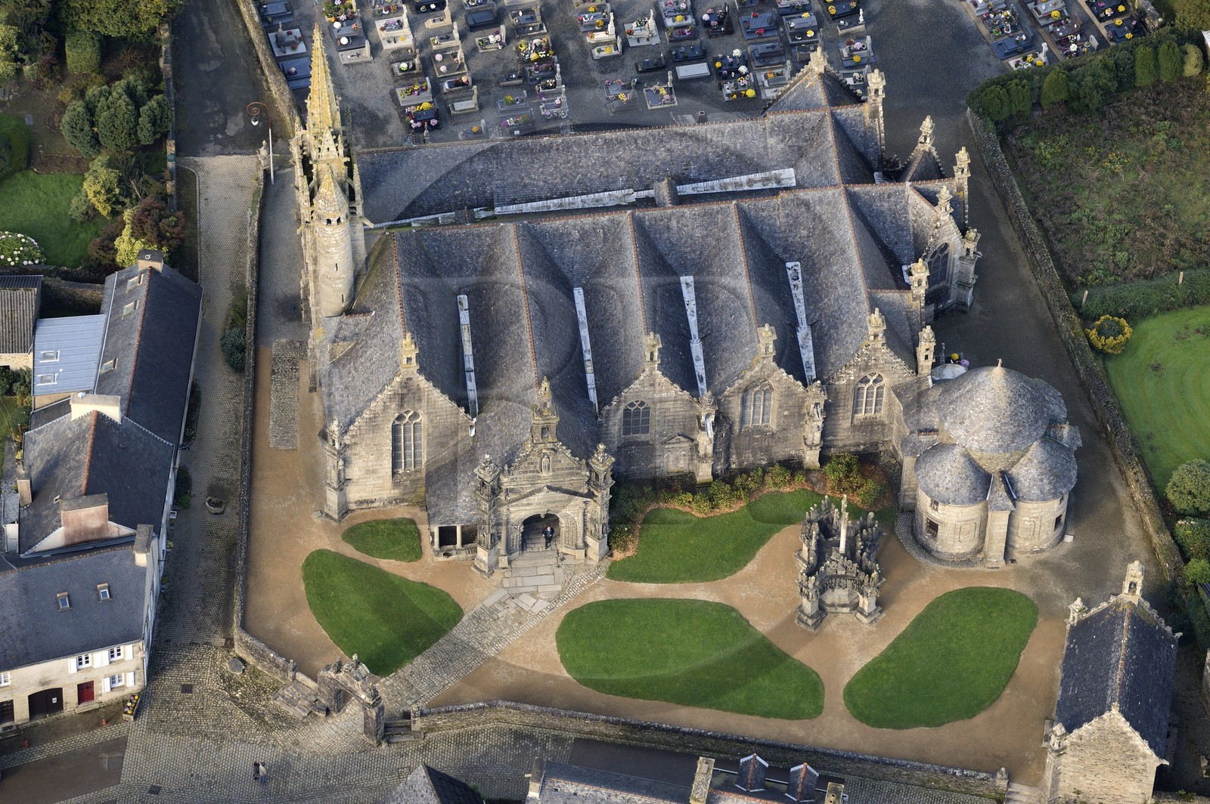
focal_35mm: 160
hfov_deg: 12.8
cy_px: 402
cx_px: 605
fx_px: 5373
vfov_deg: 8.6
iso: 800
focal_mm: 160
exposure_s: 1/1250
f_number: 4.5
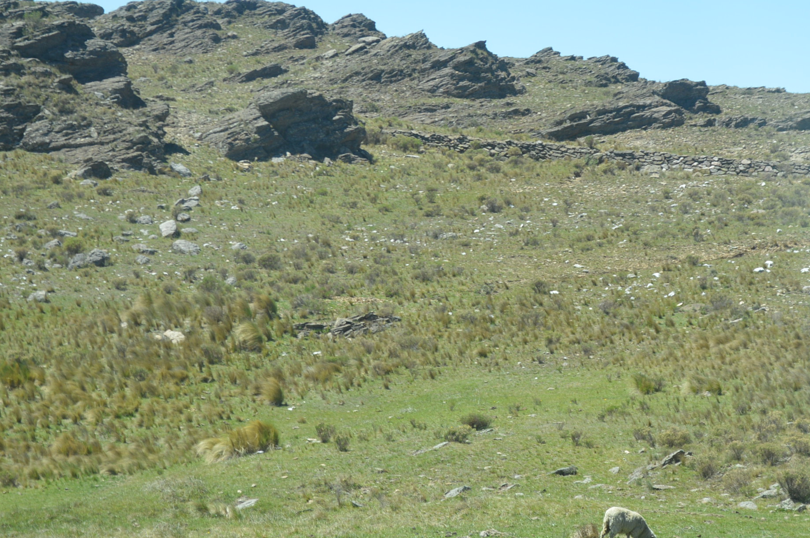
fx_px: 3031
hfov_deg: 15.2
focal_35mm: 135
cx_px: 592
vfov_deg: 10.1
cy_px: 336
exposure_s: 1/160
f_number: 6.3
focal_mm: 55
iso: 100
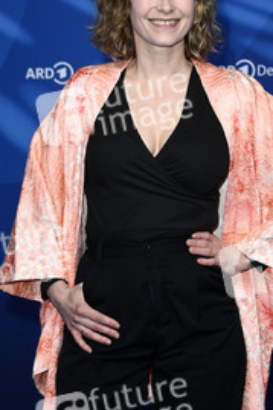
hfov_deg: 11.2
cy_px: 186
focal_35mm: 122
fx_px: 1389
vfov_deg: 16.8
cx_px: 159
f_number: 6.3
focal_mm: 82
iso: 800
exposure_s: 1/250
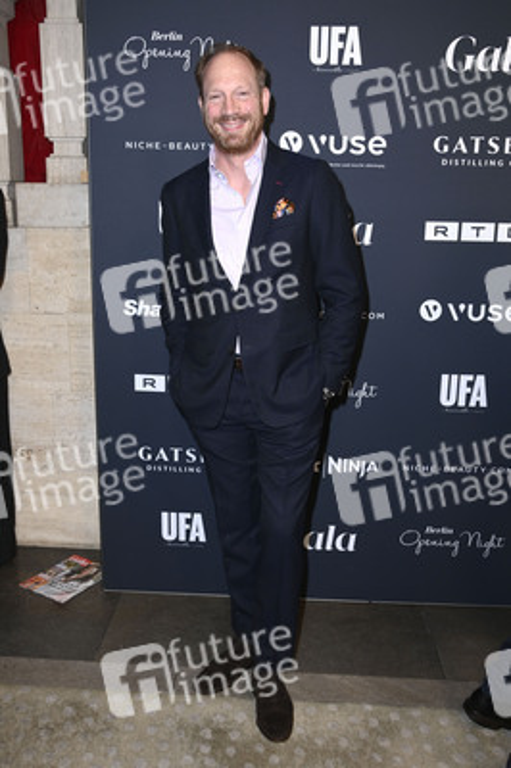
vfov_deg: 55.8
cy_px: 384
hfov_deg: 38.8
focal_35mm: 34
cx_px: 256
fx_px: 725
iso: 800
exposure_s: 1/250
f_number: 6.3
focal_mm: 34
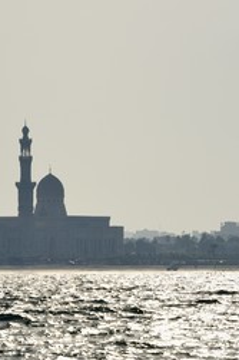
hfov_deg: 4.1
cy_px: 199
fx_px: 3340
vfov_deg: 6.2
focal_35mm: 335
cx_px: 72
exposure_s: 1/2000
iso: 200
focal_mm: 200
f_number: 10
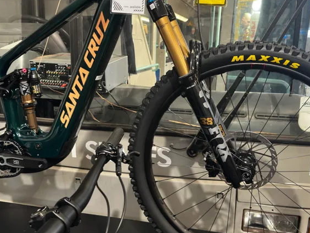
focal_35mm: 34
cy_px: 113
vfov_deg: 41.8
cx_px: 154
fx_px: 305
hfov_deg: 53.9
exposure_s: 1/33
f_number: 1.78
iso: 320
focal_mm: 6.86
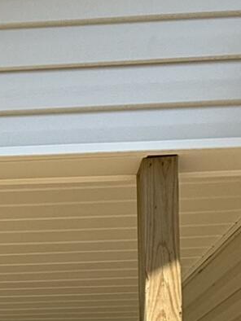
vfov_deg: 22.1
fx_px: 658
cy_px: 495
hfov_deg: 19.2
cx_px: -73
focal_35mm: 71
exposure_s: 1/985
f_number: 2.2
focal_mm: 2.22
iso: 50
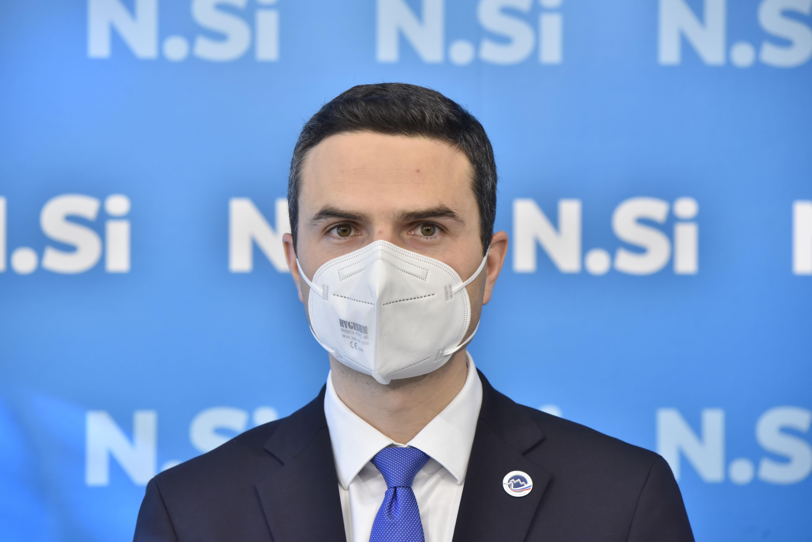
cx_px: 406
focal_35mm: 200
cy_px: 271
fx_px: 4513
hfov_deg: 10.3
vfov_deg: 6.9
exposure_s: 1/200
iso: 2000
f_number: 5.6
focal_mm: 200
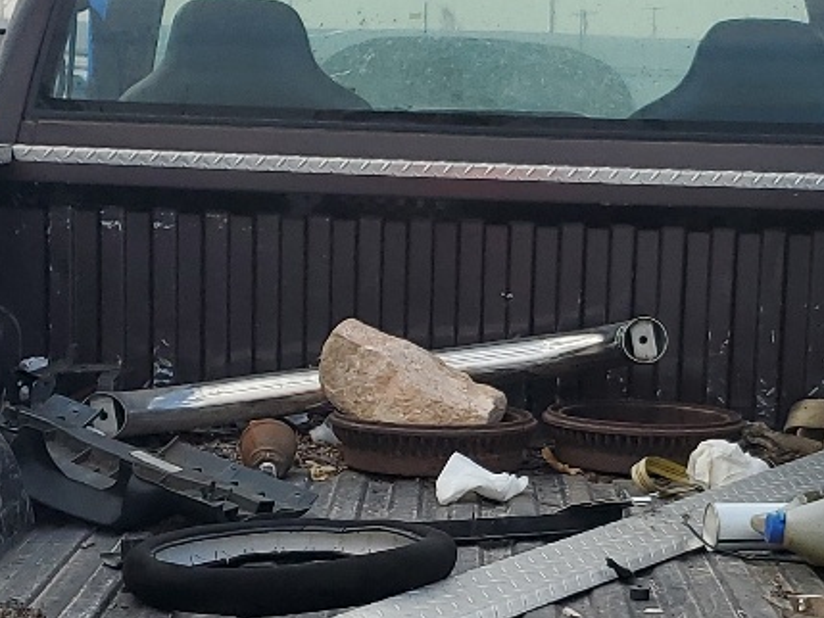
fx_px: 2310
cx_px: 561
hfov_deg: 20.1
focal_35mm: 97
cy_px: 580
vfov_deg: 15.1
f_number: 1.5
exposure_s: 1/1667
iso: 50
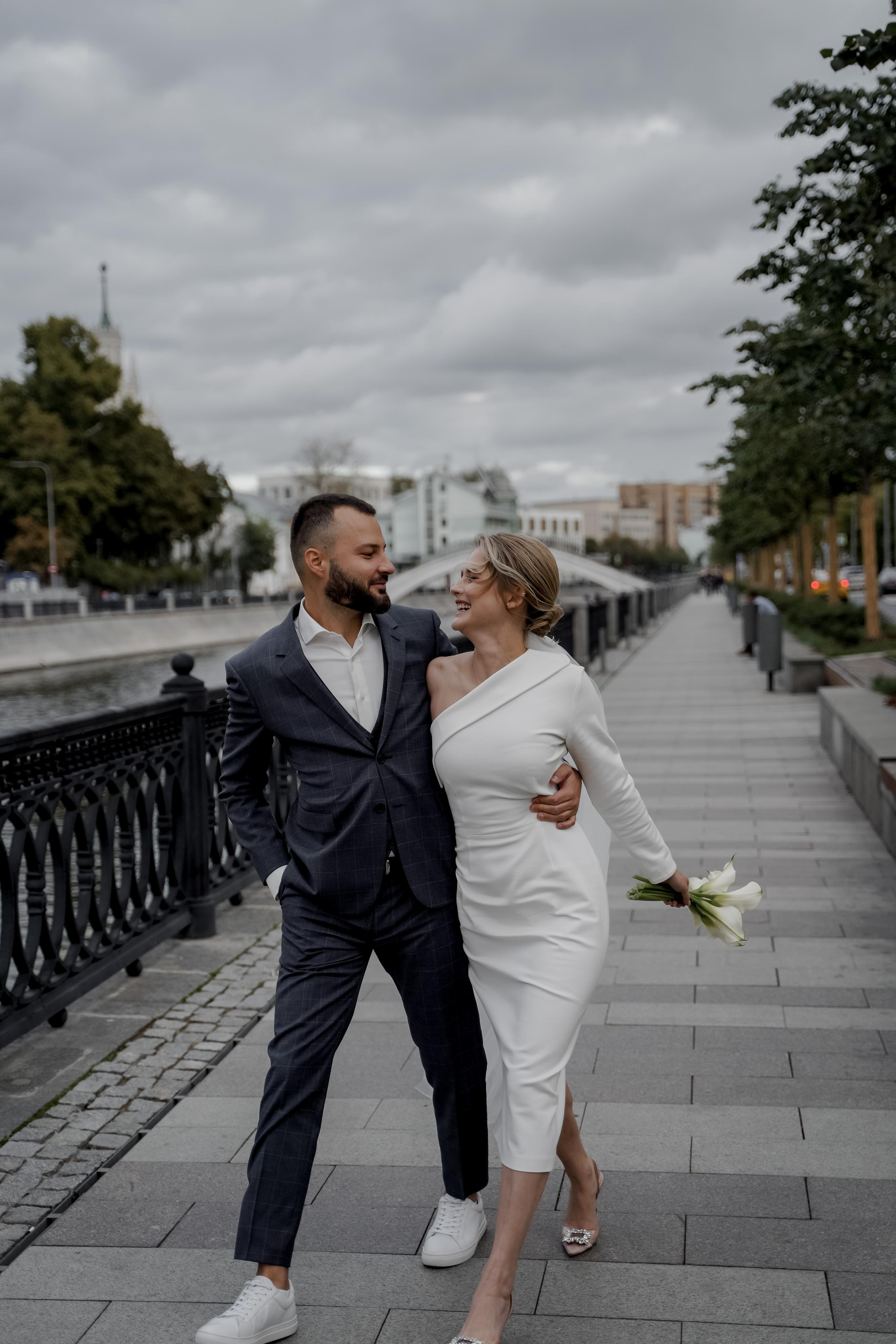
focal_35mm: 47
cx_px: 448
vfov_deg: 41.9
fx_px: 1755
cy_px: 672
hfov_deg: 28.6
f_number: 2.8
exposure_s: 1/1000
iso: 125
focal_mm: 47
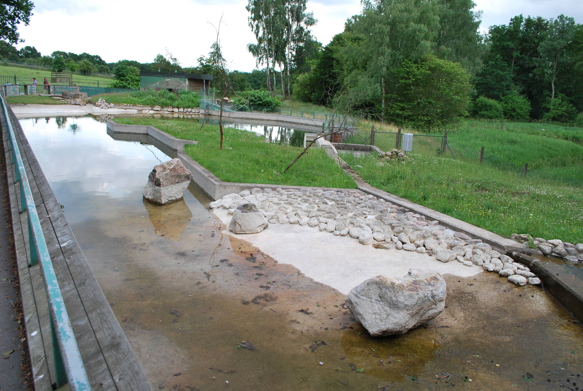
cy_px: 196
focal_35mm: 27
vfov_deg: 48.0
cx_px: 292
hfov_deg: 67.3
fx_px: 438
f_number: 5.6
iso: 100
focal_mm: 18
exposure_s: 1/125
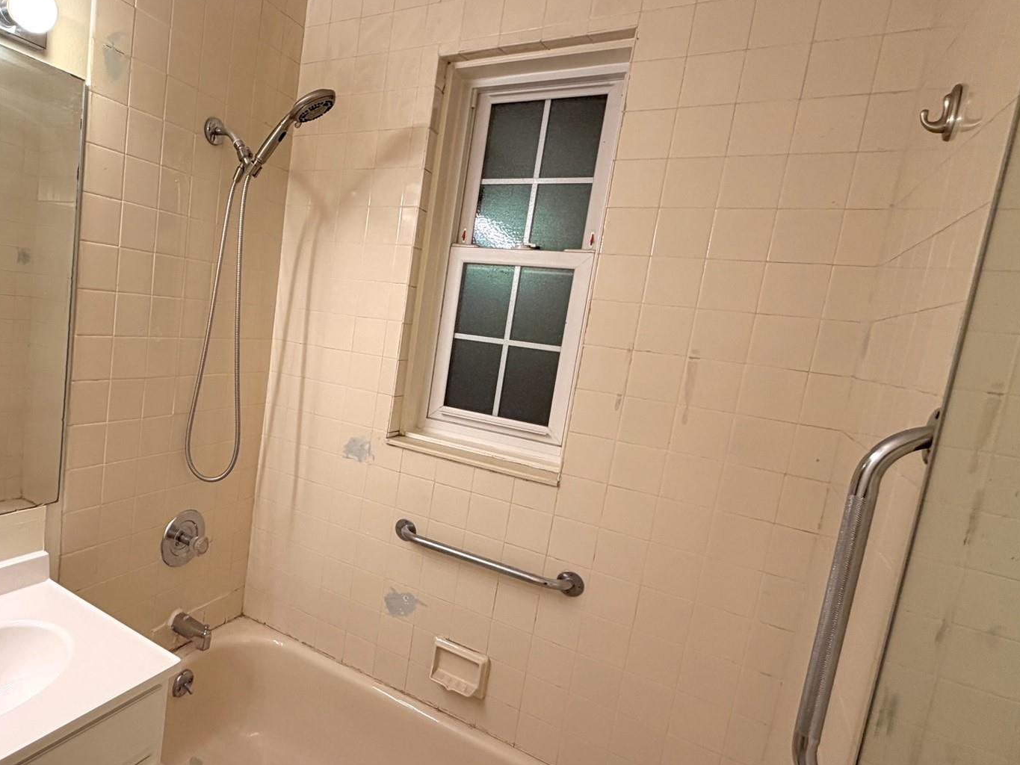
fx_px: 619
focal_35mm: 21
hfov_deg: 75.8
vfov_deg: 63.5
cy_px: 385
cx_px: 318
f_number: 2.2
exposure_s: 1/120
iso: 100
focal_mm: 2.22
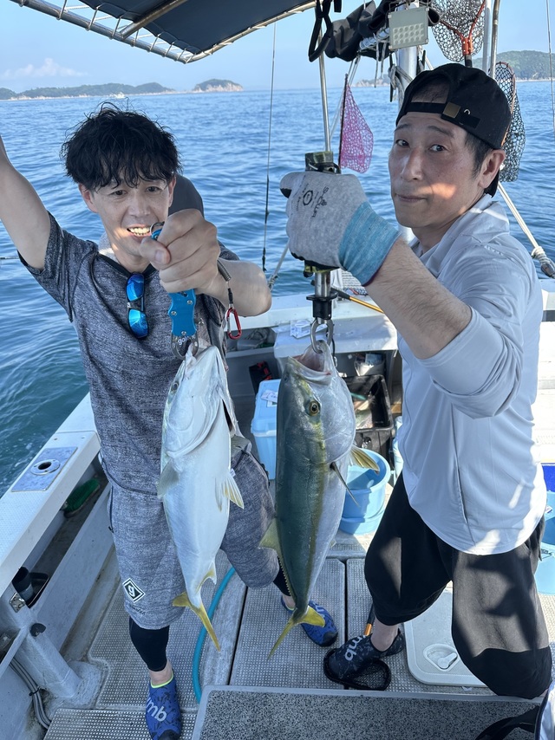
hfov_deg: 56.8
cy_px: 370
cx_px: 278
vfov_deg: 71.6
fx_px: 513
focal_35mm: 24
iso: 80
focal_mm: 6.86
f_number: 1.78
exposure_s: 1/943
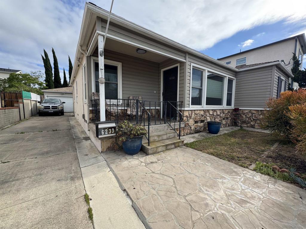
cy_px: 114
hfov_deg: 102.1
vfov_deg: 85.7
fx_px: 124
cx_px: 153
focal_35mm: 14
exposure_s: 1/631
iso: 40
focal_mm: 2.22
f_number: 2.2
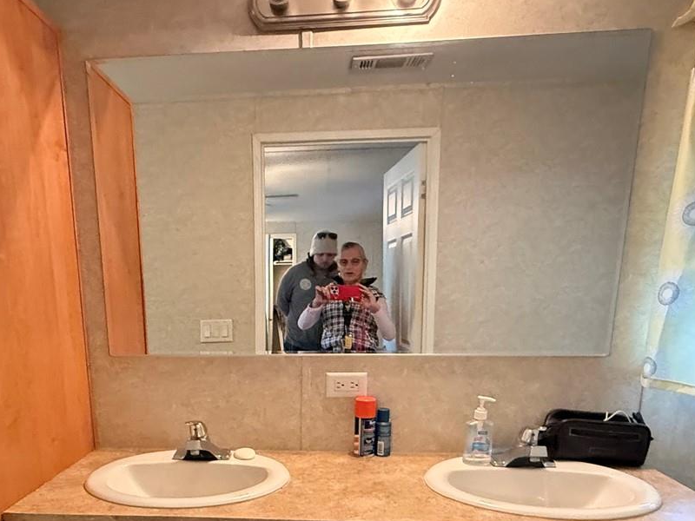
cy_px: 429
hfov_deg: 62.8
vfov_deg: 46.7
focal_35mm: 28
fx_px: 562
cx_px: 275
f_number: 2.2
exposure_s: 1/60
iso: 1000
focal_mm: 2.22
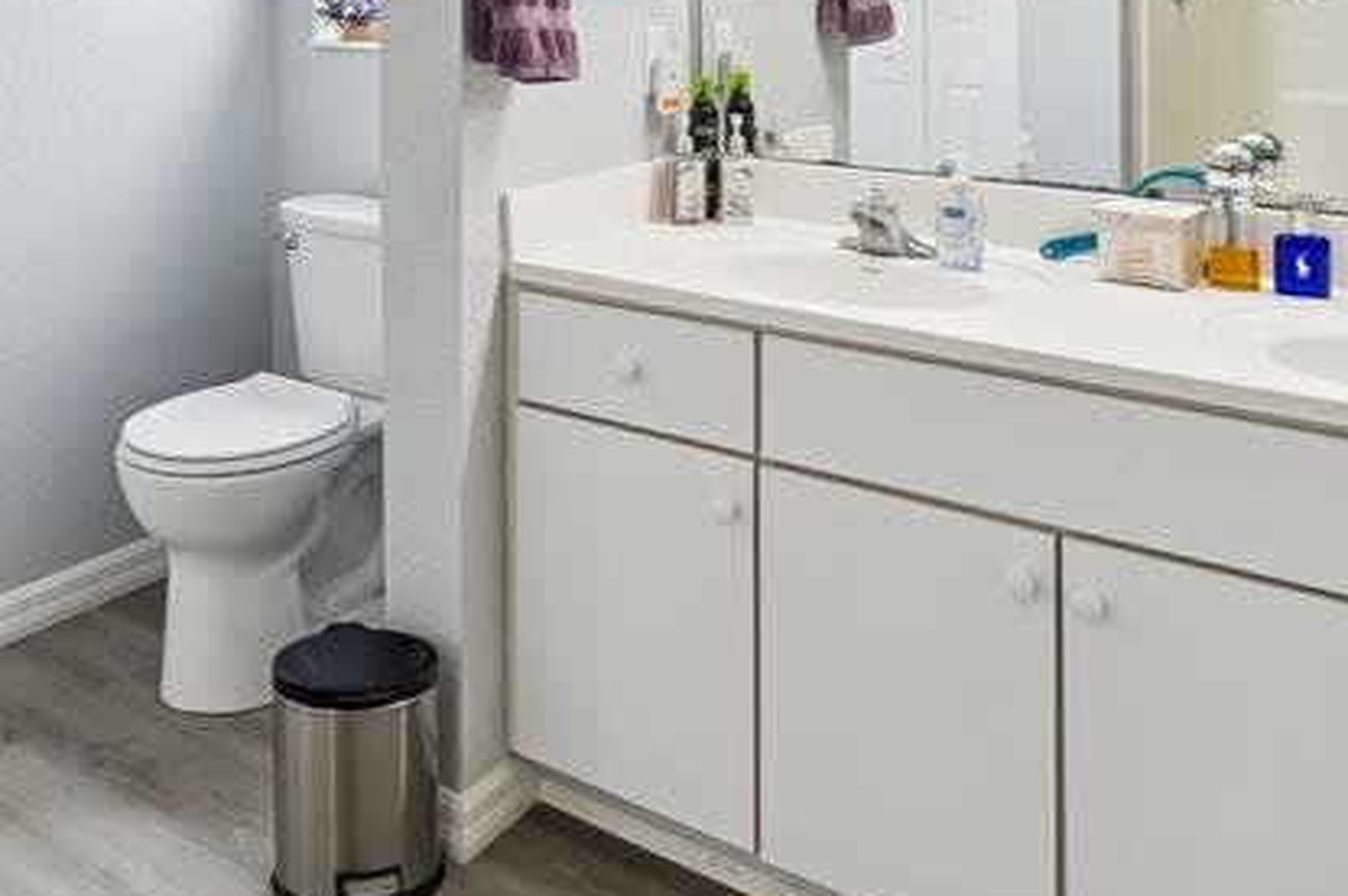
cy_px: -29
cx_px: 416
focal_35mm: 37
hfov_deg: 50.7
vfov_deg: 32.6
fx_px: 1384
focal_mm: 10
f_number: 7.1
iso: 100
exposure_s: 1/3.33
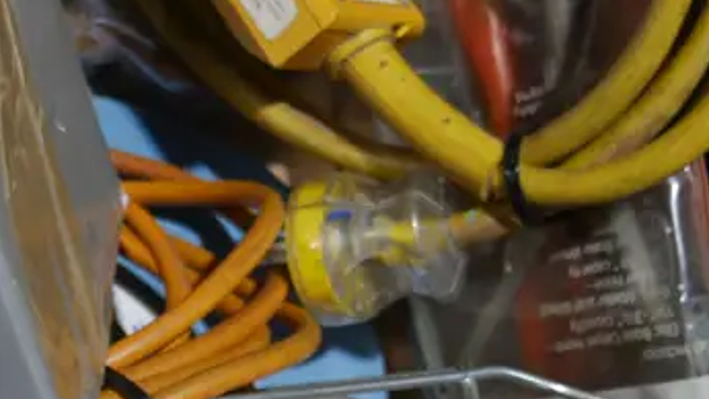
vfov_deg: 9.8
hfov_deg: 16.9
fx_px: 2312
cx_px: -64
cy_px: 63
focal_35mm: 123
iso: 200
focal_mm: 19
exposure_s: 1/60
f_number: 4.1
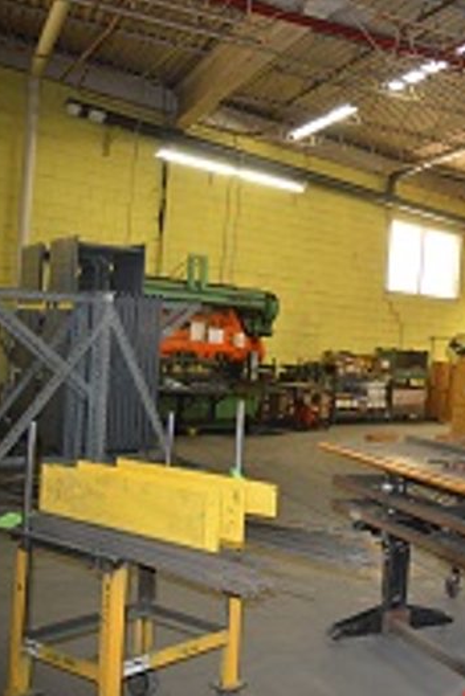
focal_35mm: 41
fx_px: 794
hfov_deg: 29.6
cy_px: 349
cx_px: 505
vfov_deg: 47.4
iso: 720
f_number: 3.5
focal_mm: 18
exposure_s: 1/60
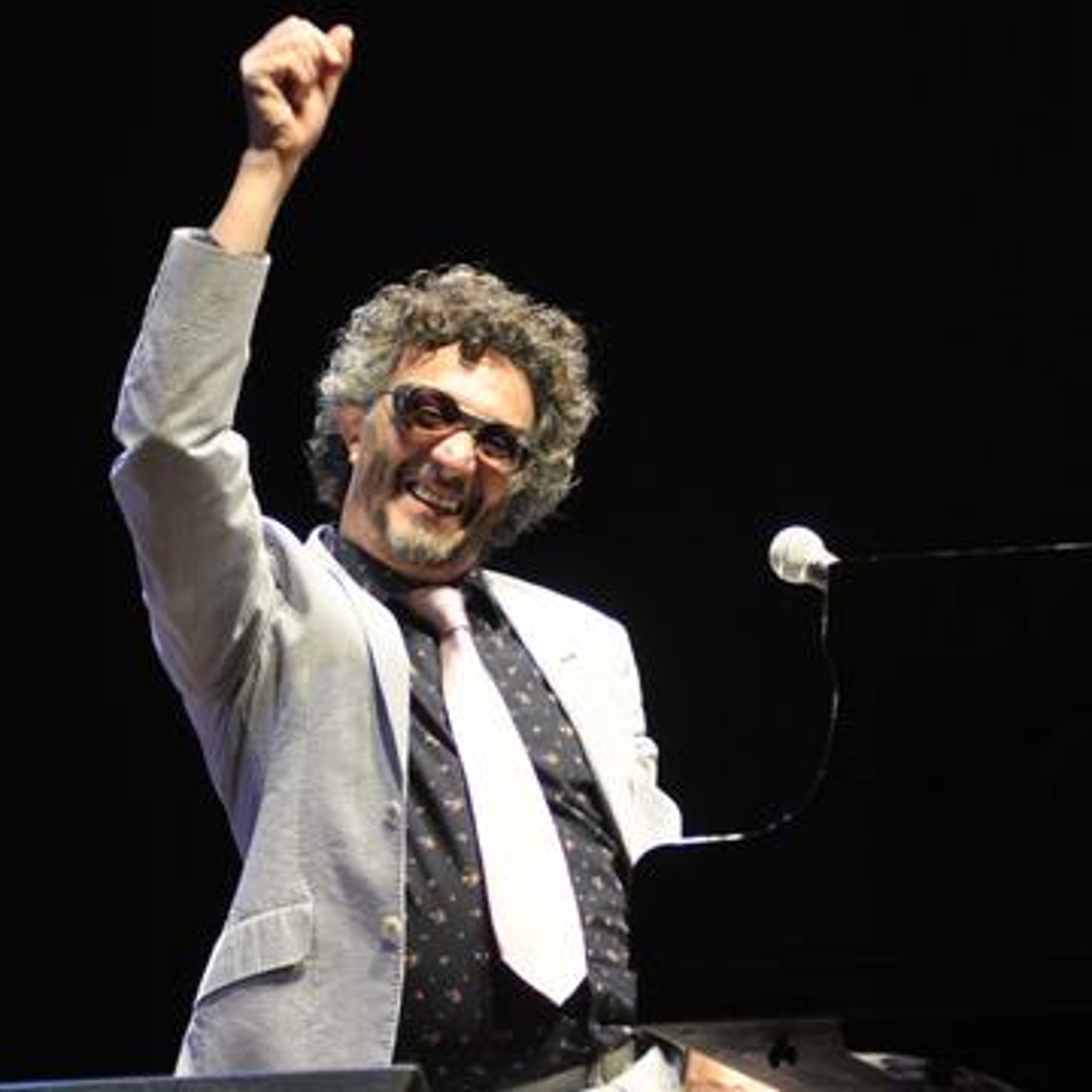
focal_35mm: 170
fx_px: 6067
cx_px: 598
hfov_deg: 10.3
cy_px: 584
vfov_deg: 10.3
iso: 800
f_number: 2.8
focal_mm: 80
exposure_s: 1/125
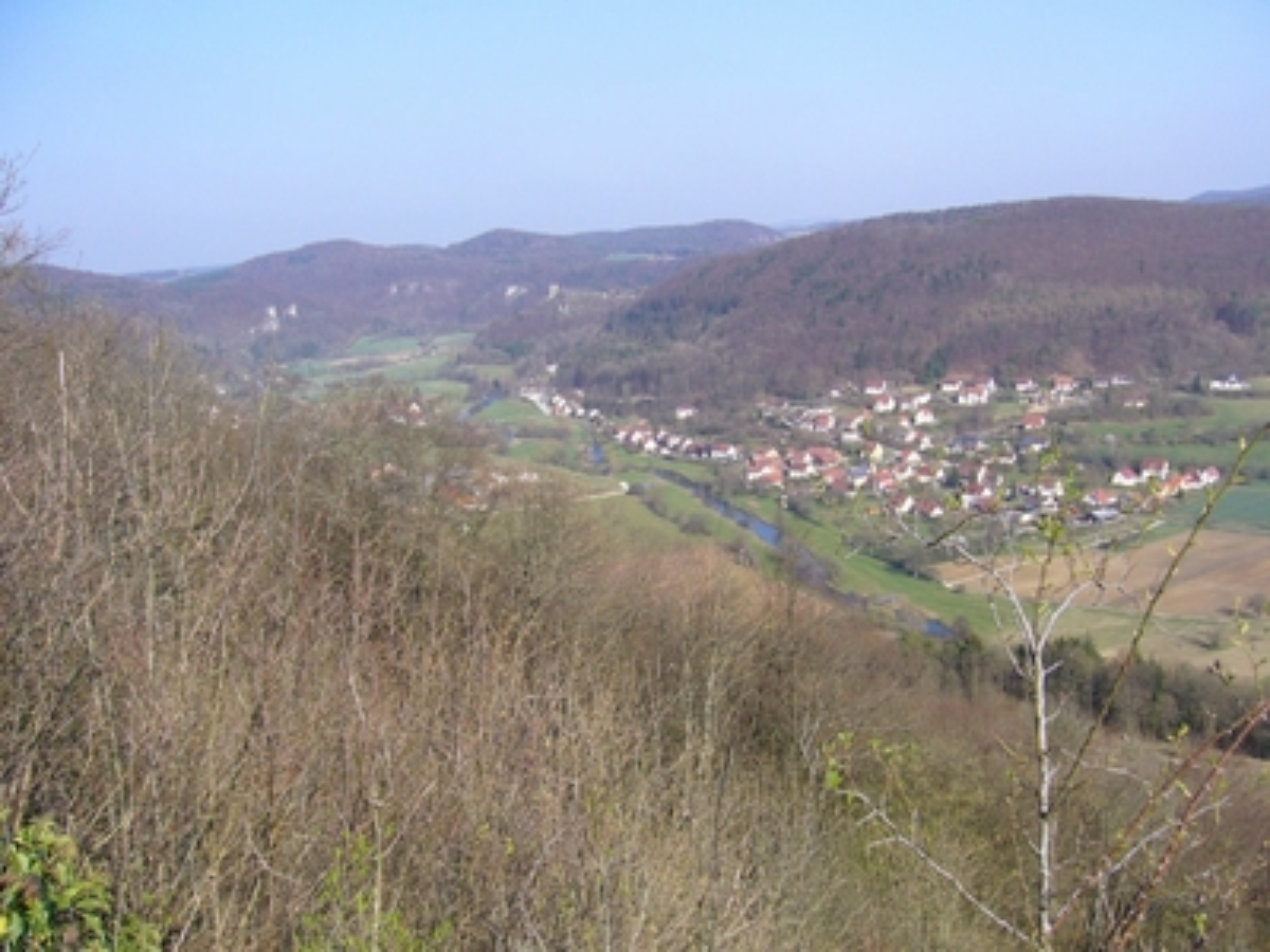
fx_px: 1284
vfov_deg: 40.7
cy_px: 476
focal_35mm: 35
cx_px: 635
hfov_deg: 52.6
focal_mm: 5.8
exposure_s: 1/200
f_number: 5.6
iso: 80
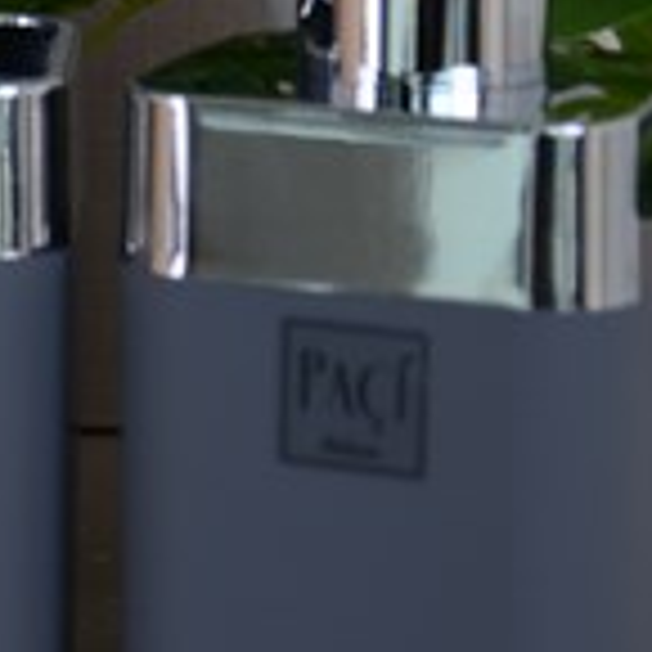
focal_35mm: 263
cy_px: -504
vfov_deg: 6.5
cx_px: -764
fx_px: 5604
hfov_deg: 6.4
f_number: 4.2
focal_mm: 30
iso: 100
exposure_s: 6
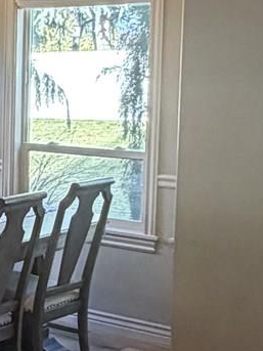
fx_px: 953
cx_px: -182
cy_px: 158
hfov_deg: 14.2
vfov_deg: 20.9
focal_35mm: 94
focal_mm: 2.22
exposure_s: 1/60
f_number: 2.2
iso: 250
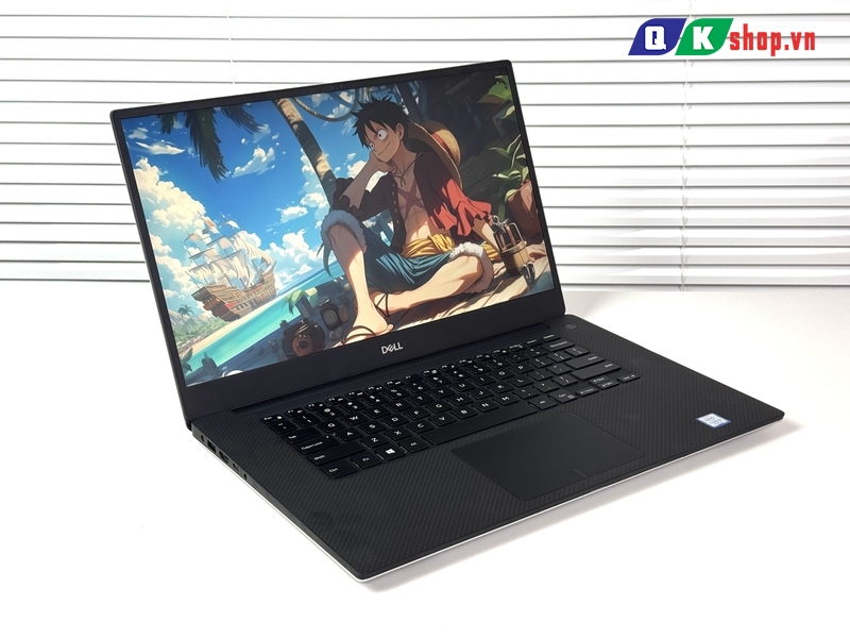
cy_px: 319
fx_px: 1179
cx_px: 425
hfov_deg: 39.7
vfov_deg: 30.3
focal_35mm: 48
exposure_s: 1/173
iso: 64
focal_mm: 6.76
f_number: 1.78
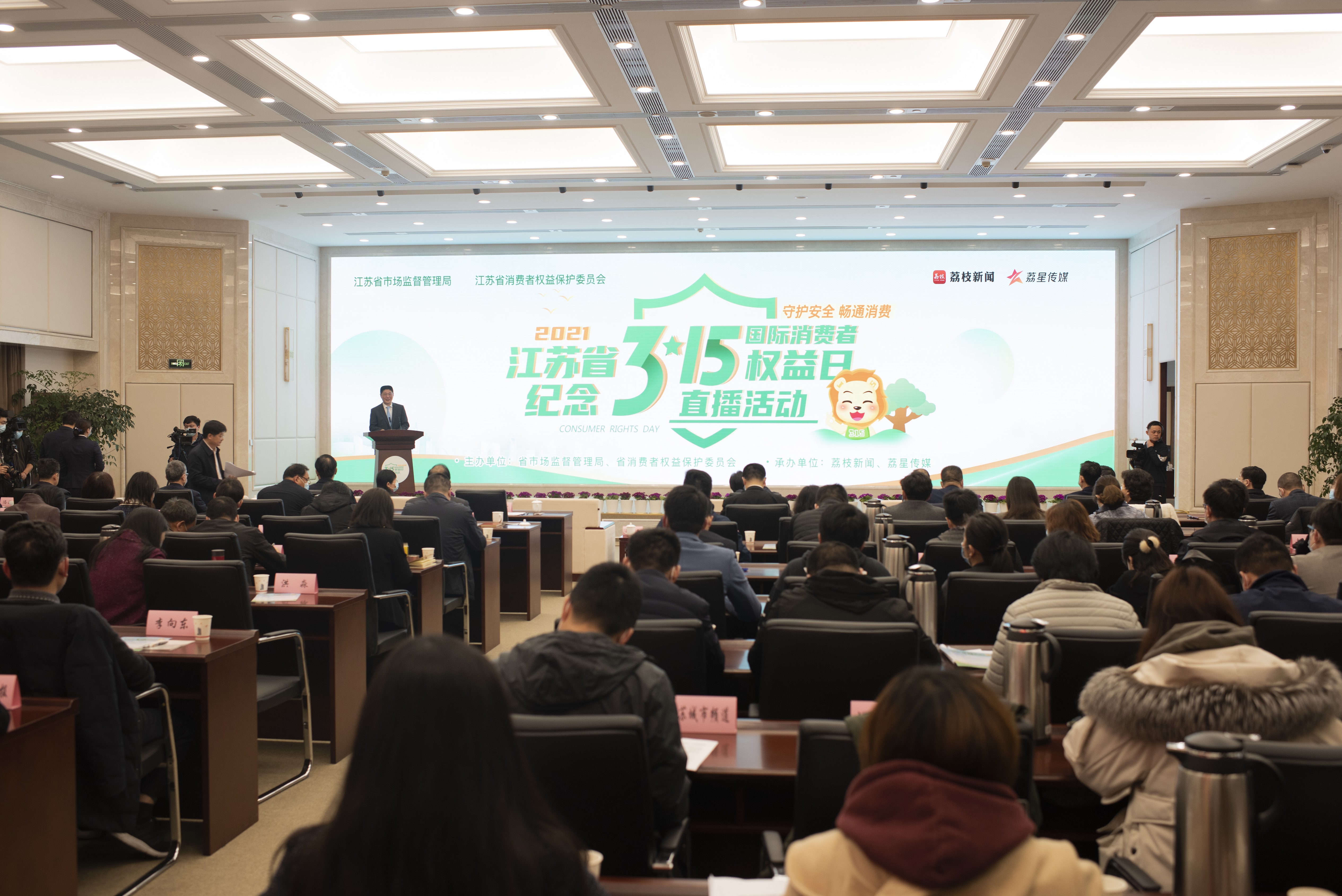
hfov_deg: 54.4
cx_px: 671
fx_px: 1305
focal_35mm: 35
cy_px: 448
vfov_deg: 37.9
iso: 400
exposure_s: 1/125
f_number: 4
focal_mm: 35
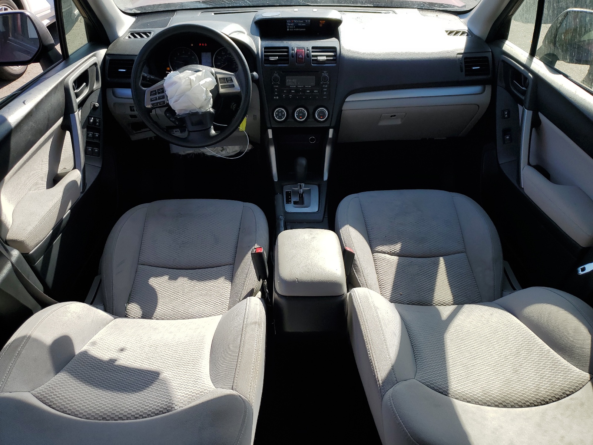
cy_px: 222
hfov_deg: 67.3
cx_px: 296
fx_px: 445
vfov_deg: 53.1
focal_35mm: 26
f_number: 1.5
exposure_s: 1/1429
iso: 50
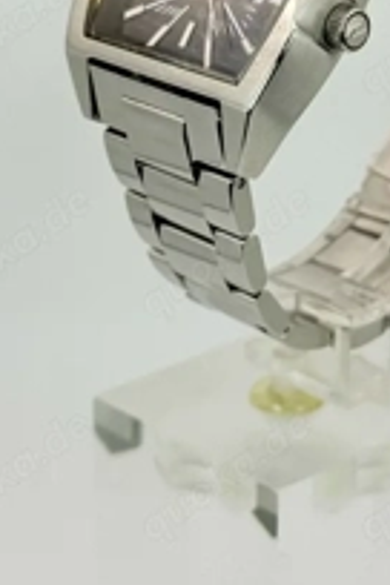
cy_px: 60
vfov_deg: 20.4
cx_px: 287
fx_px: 1592
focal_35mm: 98
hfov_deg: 13.9
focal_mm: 6.76
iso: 100
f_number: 1.78
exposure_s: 1/1330
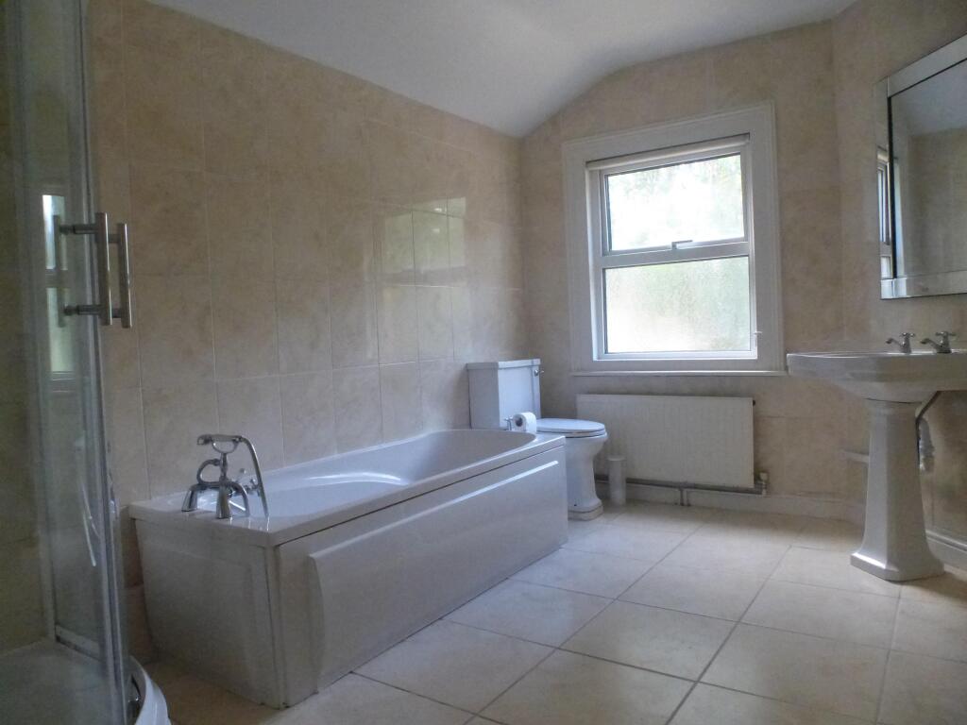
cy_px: 362
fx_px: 670
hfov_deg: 71.6
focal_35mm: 24
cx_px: 484
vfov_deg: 56.8
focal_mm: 4.3
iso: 1600
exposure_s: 1/200
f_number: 4
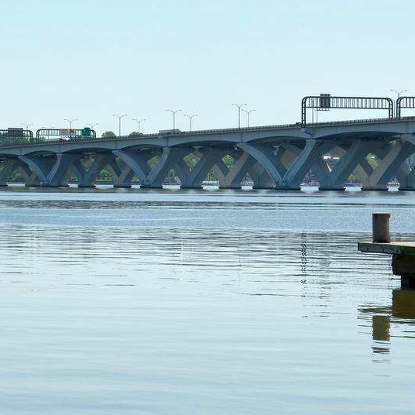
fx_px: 1940
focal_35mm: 143
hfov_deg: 12.1
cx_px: 27
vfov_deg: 12.2
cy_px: 205
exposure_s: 1/640
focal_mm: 44
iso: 320
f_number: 8
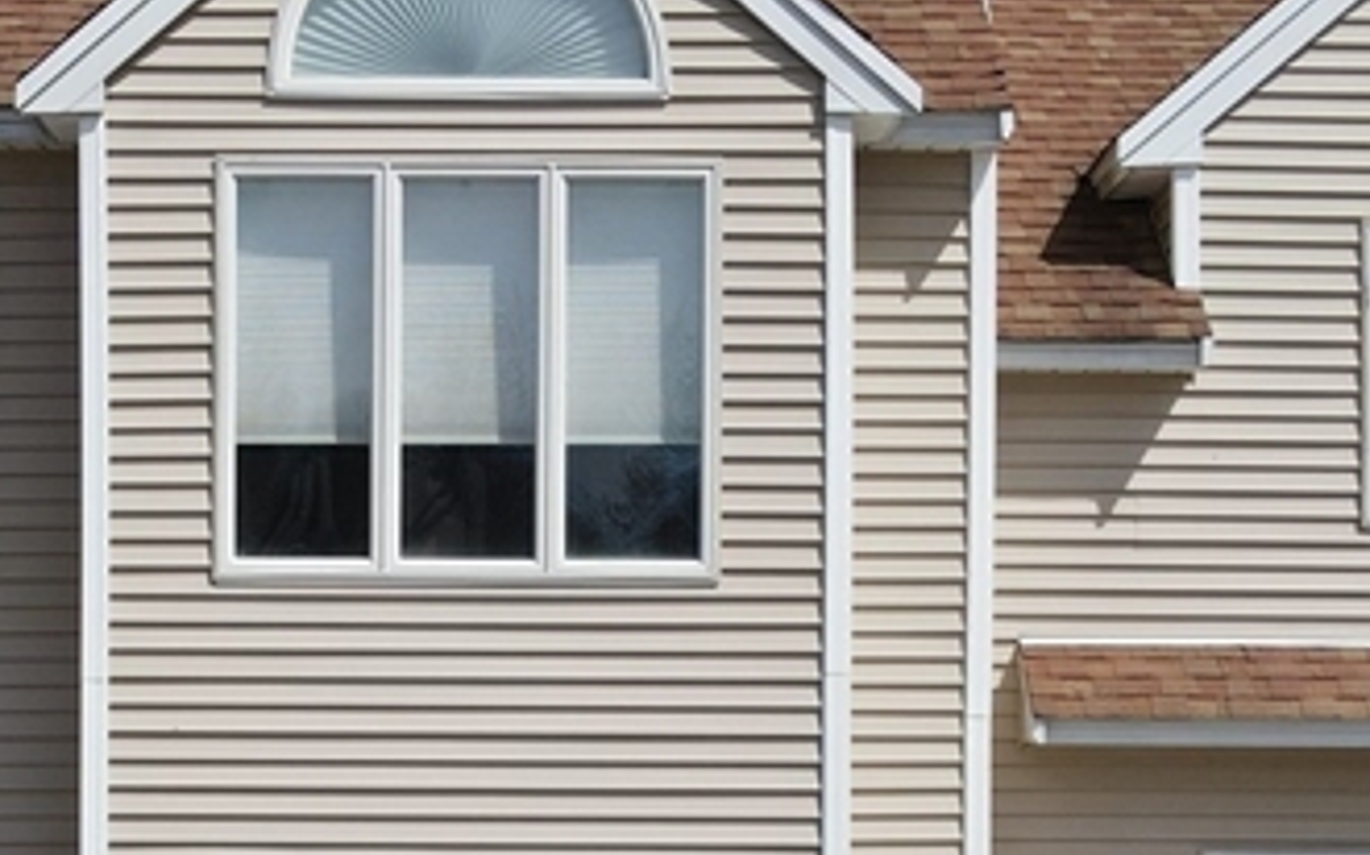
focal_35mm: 79
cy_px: 826
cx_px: 544
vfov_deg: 16.2
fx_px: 2949
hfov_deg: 26.1
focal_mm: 4.5
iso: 100
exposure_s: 1/1000
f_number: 2.8
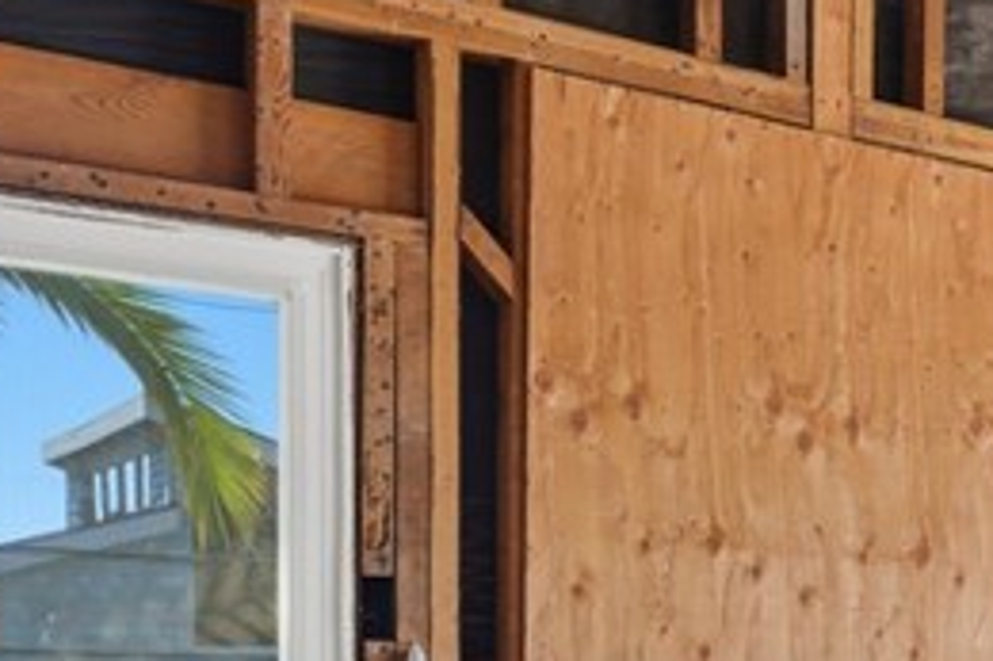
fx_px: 1737
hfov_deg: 24.2
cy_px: 657
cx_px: 1532
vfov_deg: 20.8
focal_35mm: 63
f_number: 7.1
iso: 400
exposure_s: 1/640
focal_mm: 16
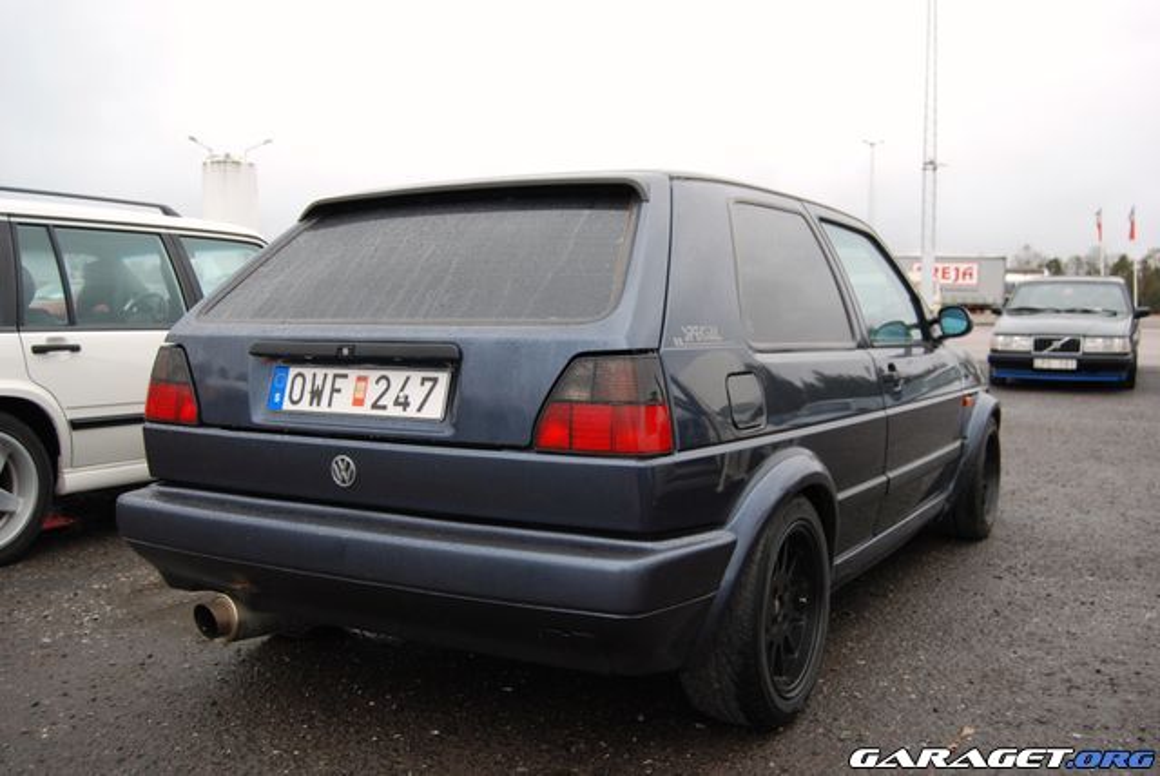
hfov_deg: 55.1
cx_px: 580
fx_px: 1113
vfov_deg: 38.4
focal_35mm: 34
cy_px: 388
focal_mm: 23
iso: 100
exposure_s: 1/100
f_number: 5
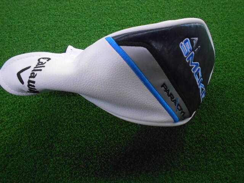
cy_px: 92
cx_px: 122
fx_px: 183
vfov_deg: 53.1
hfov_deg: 67.3
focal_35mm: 26
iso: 800
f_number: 3.2
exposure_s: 1/200
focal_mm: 4.6
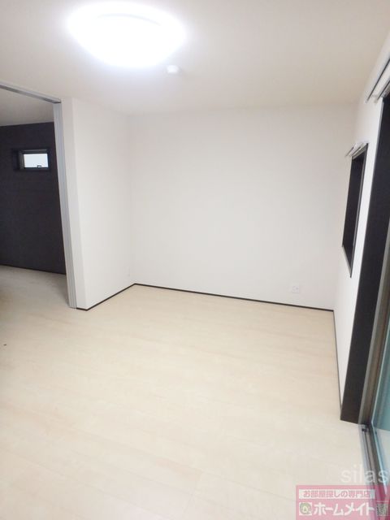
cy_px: 260
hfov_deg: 63.4
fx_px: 315
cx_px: 195
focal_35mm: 21
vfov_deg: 79.0
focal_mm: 3.7
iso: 500
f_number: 3.5
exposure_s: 1/30
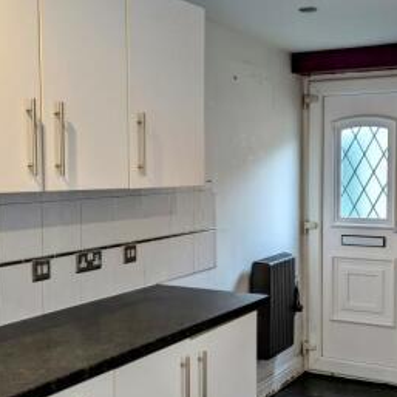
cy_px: 212
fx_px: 649
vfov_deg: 34.0
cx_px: 272
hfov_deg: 33.7
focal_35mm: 50
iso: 149
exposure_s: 1/50
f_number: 1.89
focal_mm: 5.43
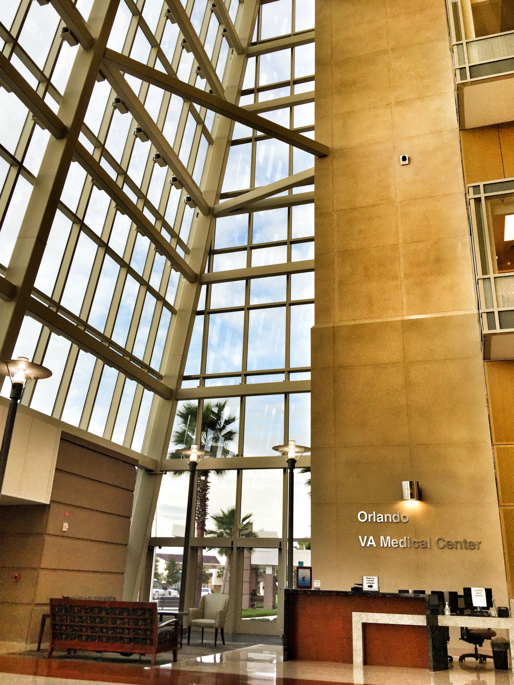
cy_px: 344
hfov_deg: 45.4
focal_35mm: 31
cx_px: 261
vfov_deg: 58.4
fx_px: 614
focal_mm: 4.15
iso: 32
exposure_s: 1/210
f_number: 2.2
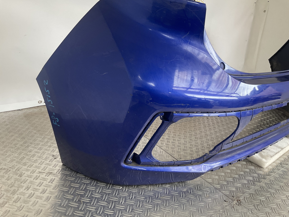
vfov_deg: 48.2
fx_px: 242
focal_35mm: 29
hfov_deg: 61.7
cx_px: 144
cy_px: 108
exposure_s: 1/60
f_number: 1.8
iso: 50
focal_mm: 3
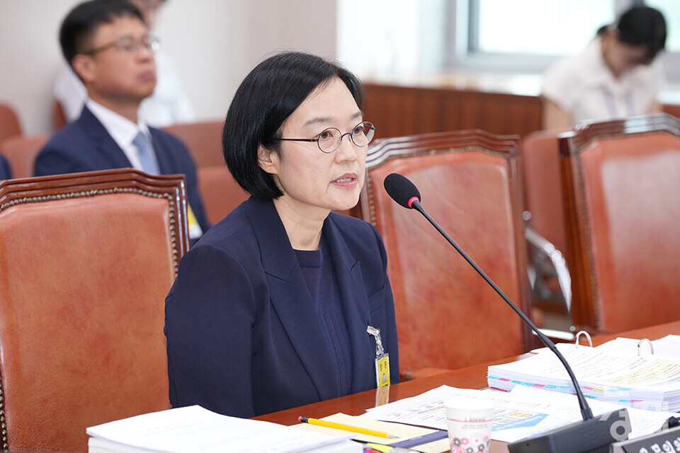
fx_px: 2512
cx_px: 340
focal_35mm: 133
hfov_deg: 15.4
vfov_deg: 10.3
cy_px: 226
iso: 2500
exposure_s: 1/200
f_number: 4.5
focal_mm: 133
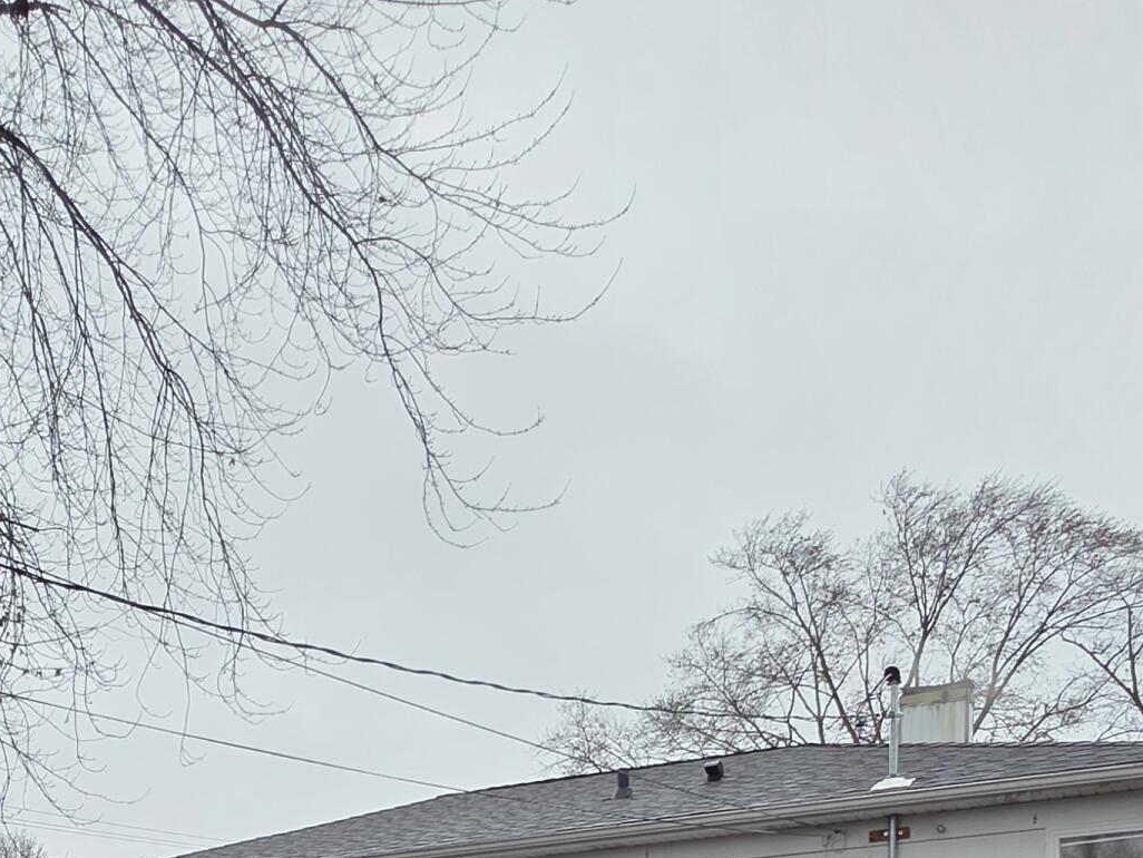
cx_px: 284
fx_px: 1255
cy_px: 1154
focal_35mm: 38
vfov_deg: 29.3
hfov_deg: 47.1
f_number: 1.9
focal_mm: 2.2
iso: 25
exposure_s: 1/120
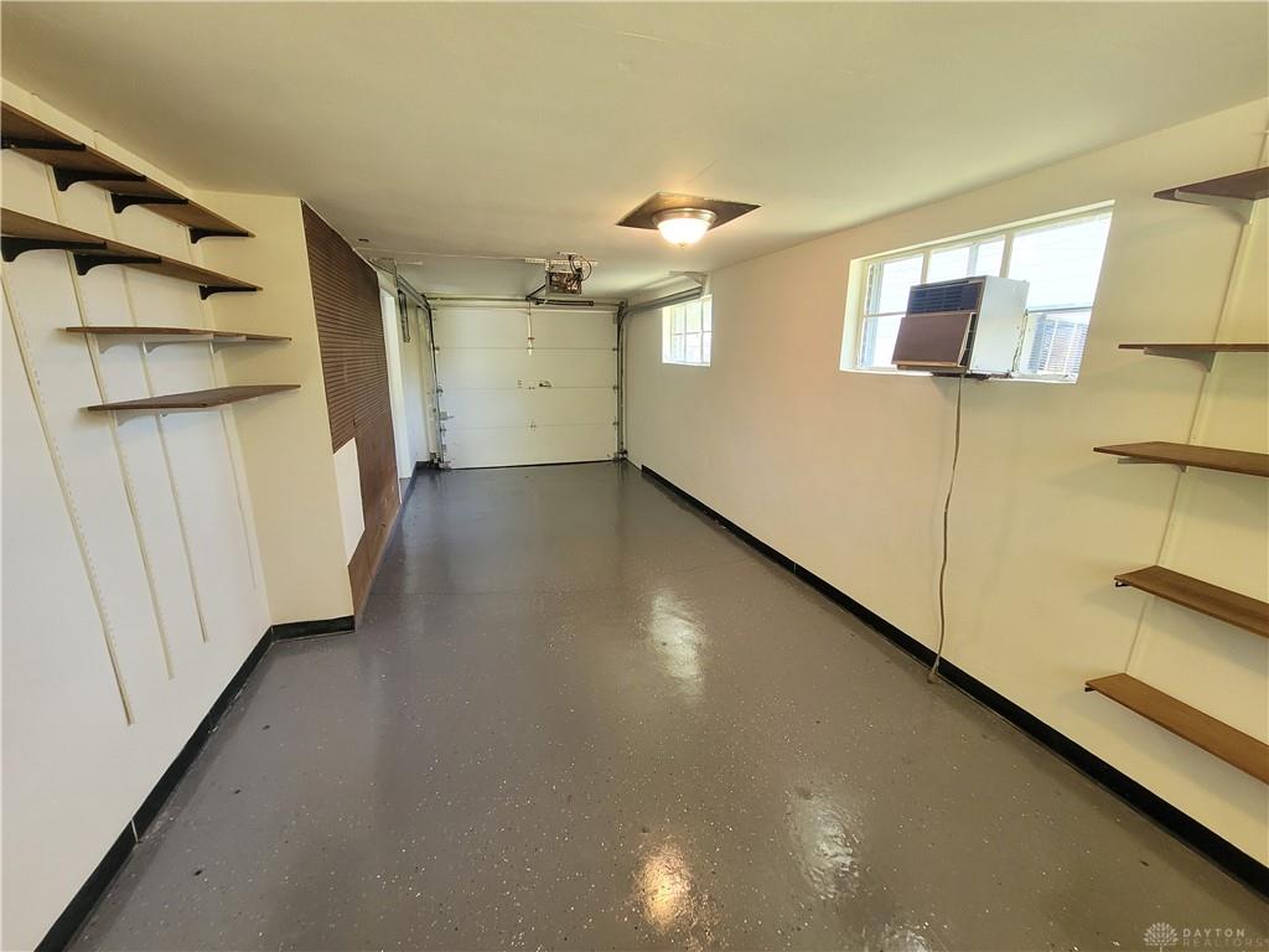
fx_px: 477
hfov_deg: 106.2
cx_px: 634
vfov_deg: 89.9
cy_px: 476
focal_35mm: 13
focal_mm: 2.2
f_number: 2.2
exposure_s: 1/60
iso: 320
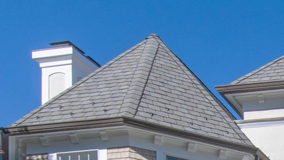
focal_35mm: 61
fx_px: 458
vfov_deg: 16.6
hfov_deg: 28.3
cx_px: 369
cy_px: 283
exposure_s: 1/320
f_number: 14
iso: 400
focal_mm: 11
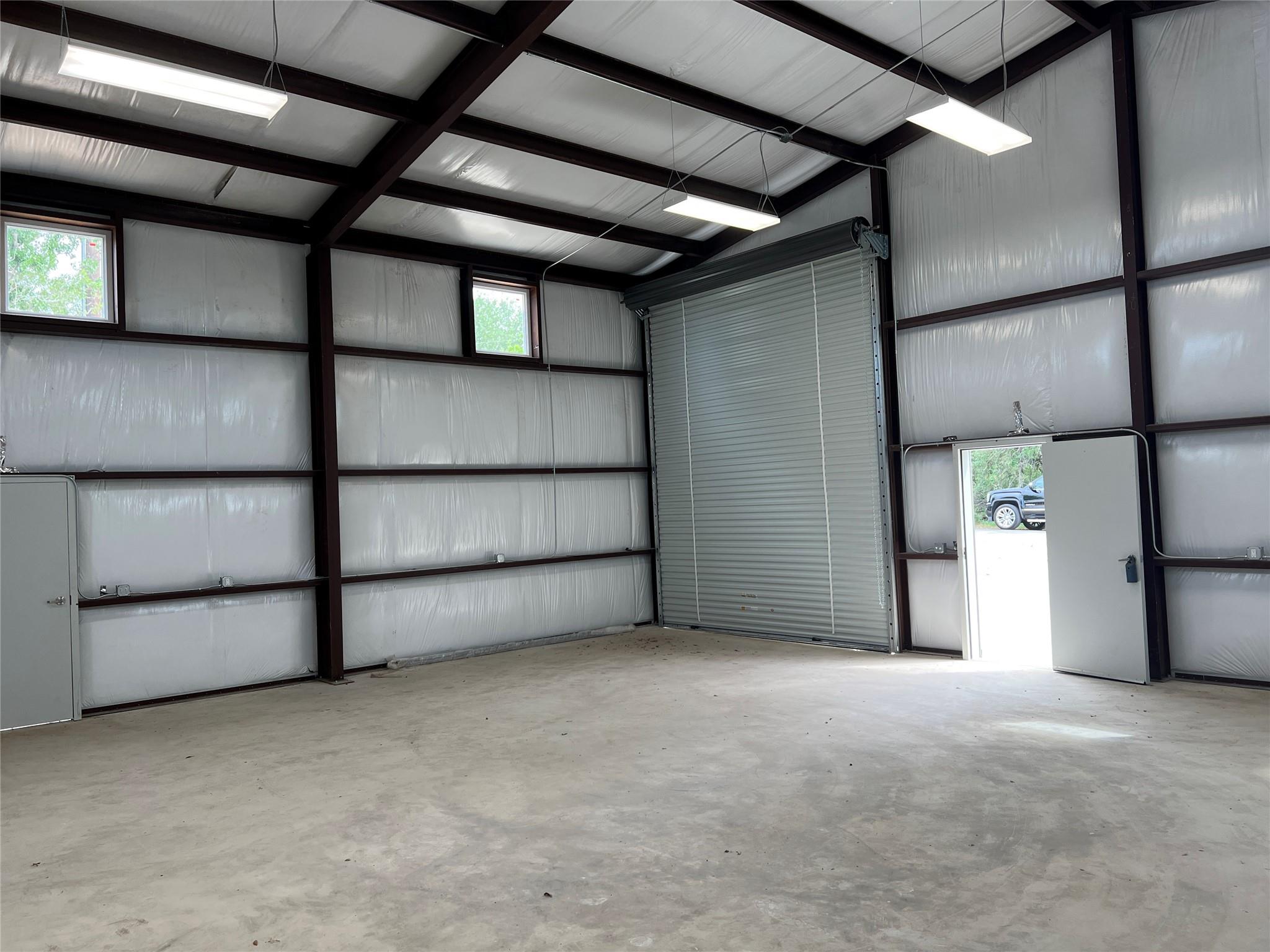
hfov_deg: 67.3
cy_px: 476
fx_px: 954
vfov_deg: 53.1
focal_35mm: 26
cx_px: 635
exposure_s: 1/186
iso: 40
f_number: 1.5
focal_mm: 5.7
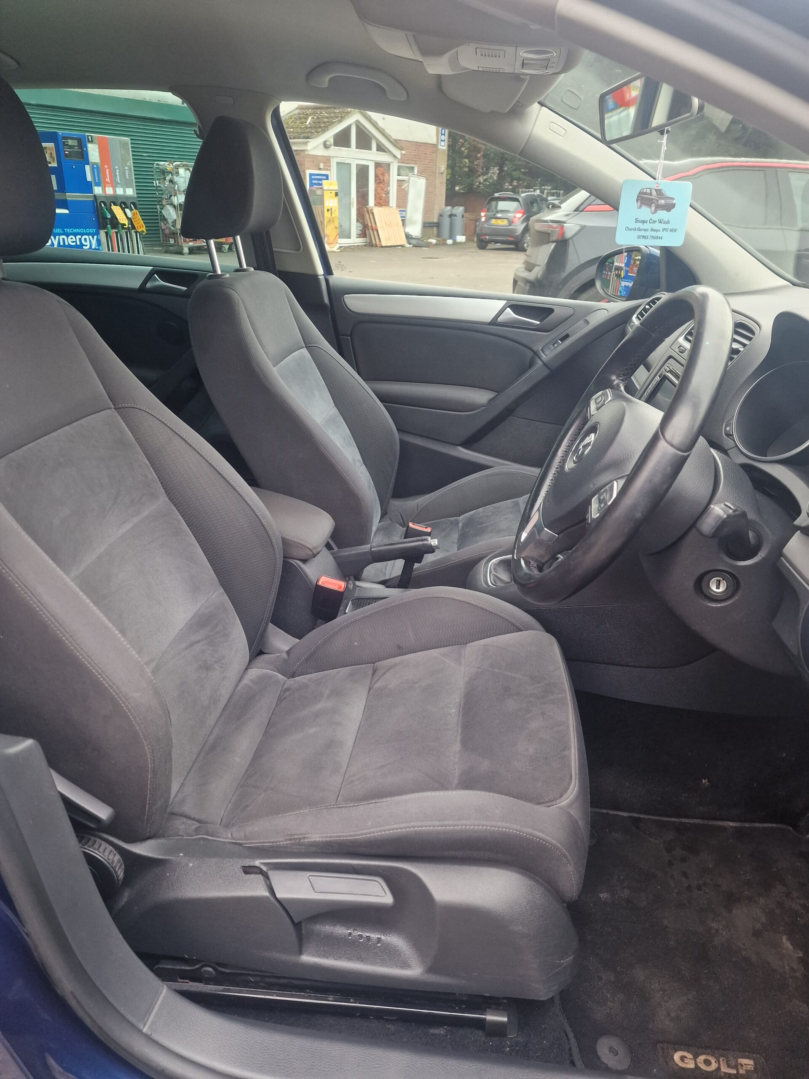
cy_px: 540
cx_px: 404
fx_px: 717
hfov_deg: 58.9
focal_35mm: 23
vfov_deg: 73.9
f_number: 1.8
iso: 200
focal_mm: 6.4
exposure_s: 1/100
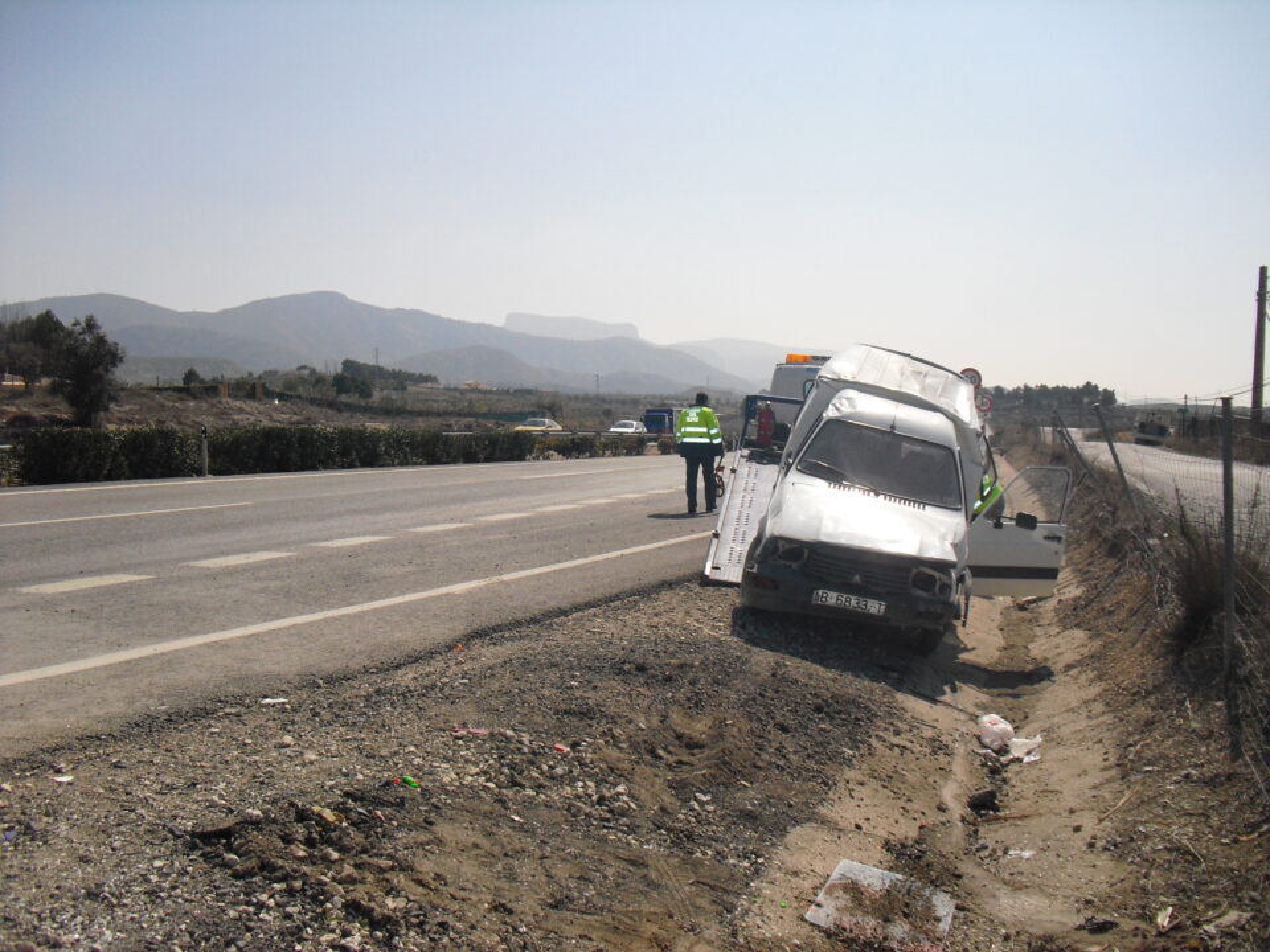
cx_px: 635
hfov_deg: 51.4
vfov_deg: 39.7
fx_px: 1321
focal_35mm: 36
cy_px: 476
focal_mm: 6.3
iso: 200
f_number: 7.8
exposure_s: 1/800
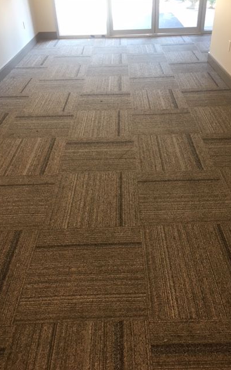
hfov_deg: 40.6
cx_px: 124
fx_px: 312
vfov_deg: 61.2
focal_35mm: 31
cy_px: 185
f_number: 2.2
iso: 64
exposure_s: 1/30
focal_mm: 4.15
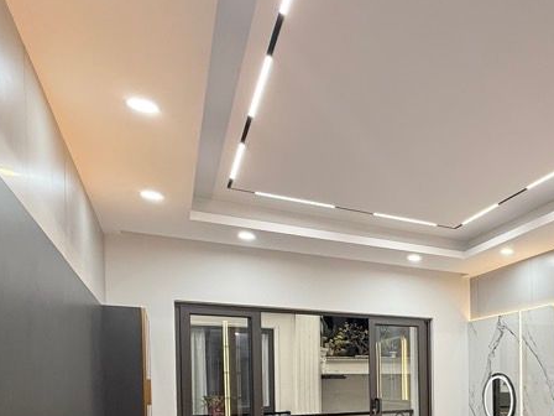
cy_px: 390
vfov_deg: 40.2
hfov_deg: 49.9
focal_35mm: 32
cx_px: 508
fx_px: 512
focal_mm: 2.22
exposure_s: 1/100
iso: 100
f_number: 2.2
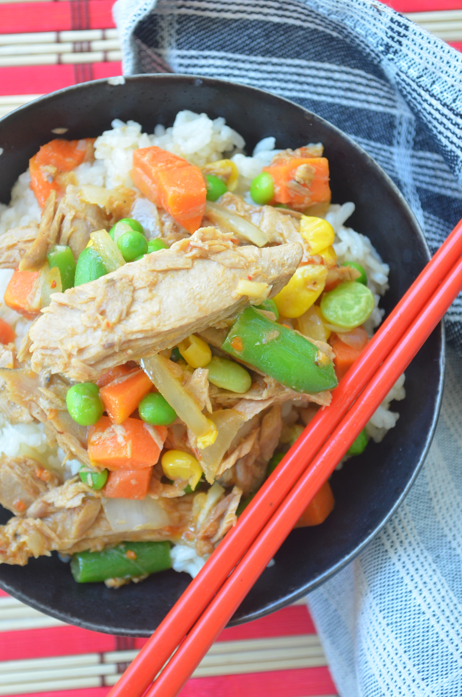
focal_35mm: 84
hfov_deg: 16.3
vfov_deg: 24.4
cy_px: 351
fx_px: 1615
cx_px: 231
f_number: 5.6
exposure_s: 1/60
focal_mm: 55
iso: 720
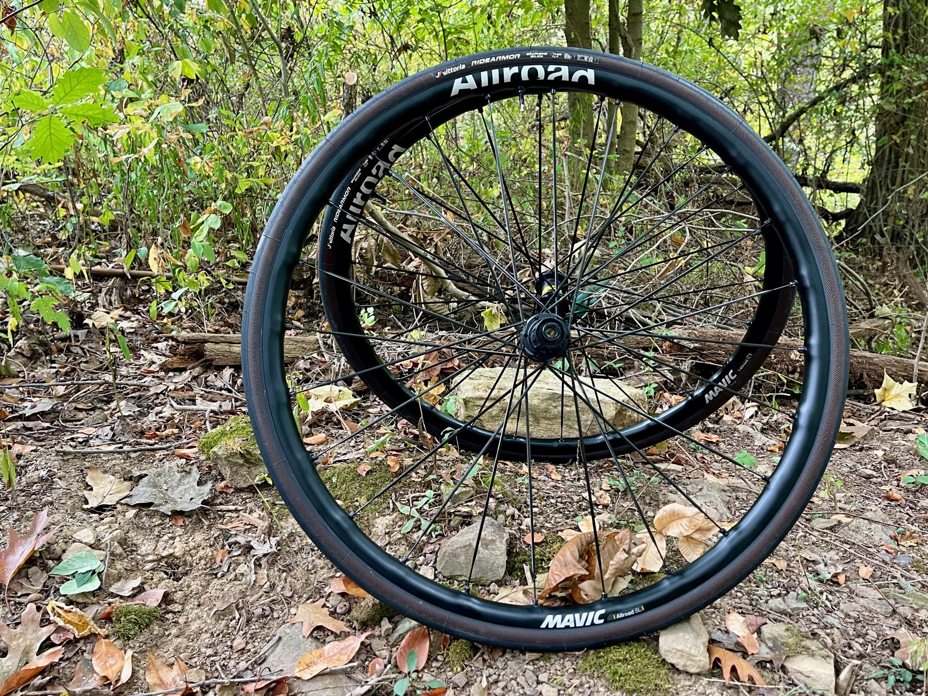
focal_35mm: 25
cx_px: 464
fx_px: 670
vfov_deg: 54.9
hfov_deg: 69.4
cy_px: 348
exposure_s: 1/90
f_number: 1.6
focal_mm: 5.1
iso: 125
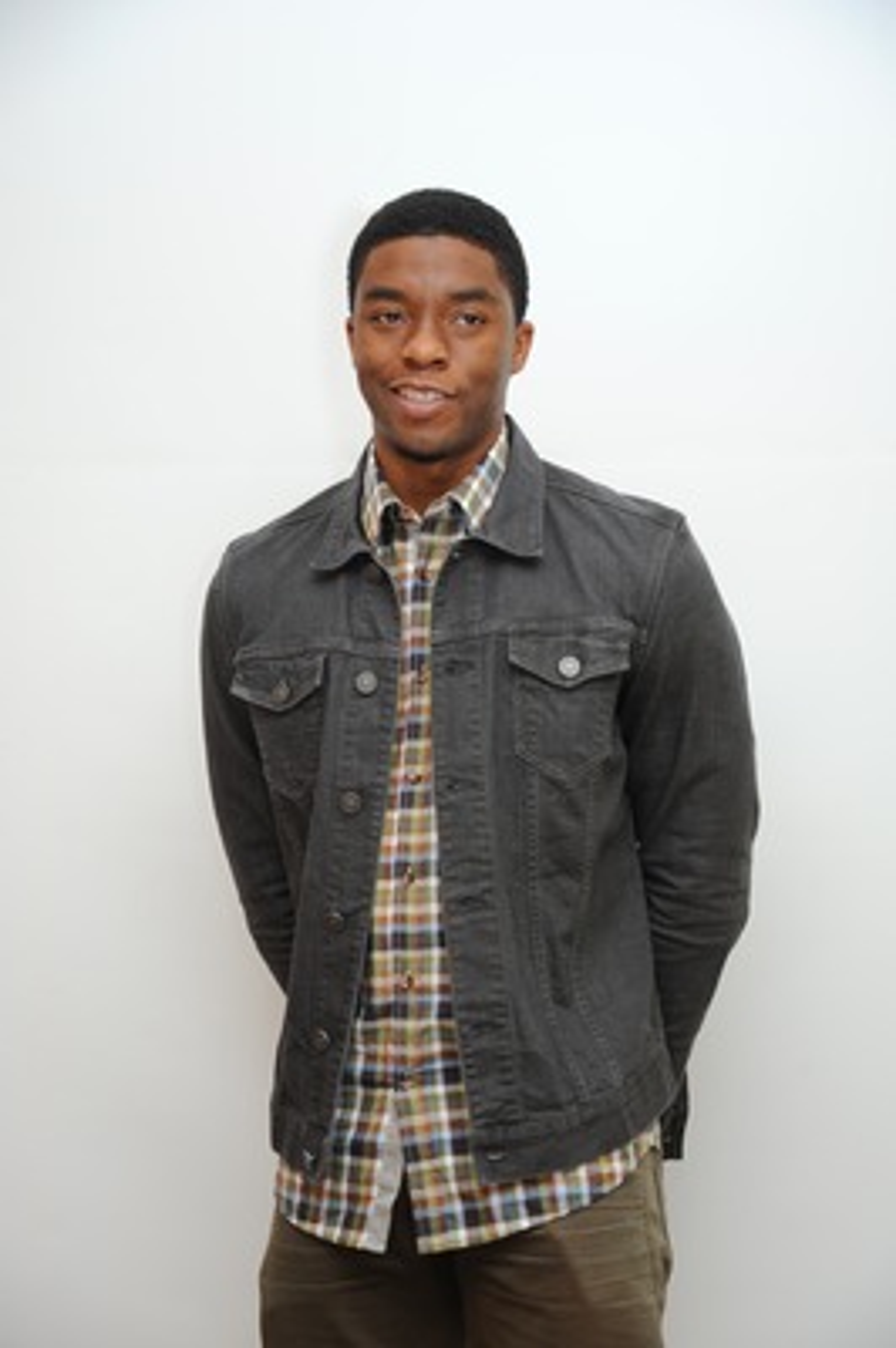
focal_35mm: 82
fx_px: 3066
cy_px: 674
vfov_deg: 24.8
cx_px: 448
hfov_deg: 16.6
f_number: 5.6
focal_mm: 82
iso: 800
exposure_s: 1/60
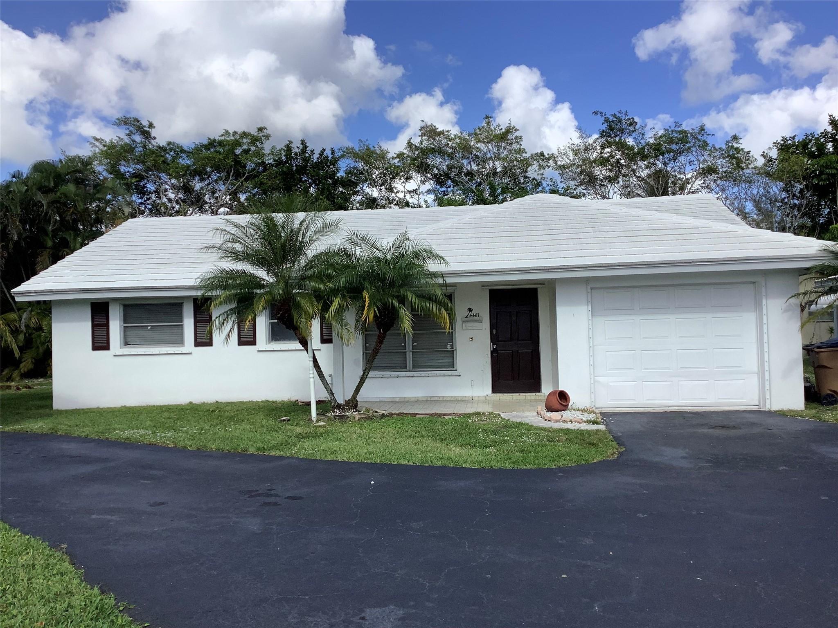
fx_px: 750
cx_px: 419
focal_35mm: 31
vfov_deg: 45.4
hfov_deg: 58.4
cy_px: 314
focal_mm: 3.3
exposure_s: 1/1698
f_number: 2.4
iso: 25
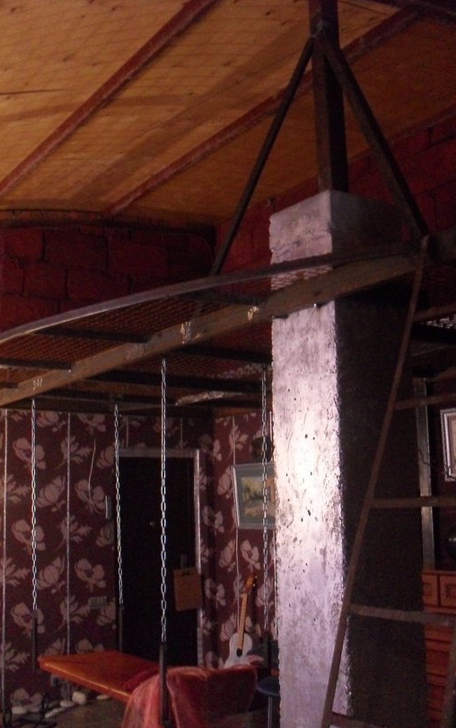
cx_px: 259
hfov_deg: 31.2
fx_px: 815
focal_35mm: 41
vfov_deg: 48.2
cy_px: 363
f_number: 2.8
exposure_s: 1/15
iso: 400
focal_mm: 6.3
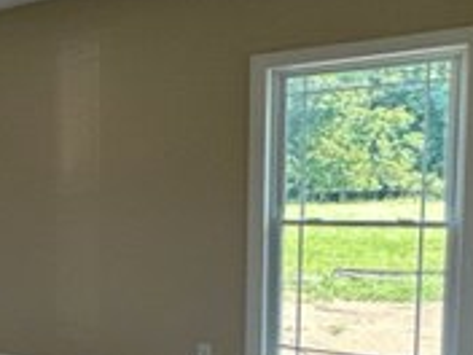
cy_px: 245
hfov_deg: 30.1
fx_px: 697
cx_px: -137
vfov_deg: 28.3
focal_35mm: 51
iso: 100
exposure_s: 1/120
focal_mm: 2.22
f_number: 2.2
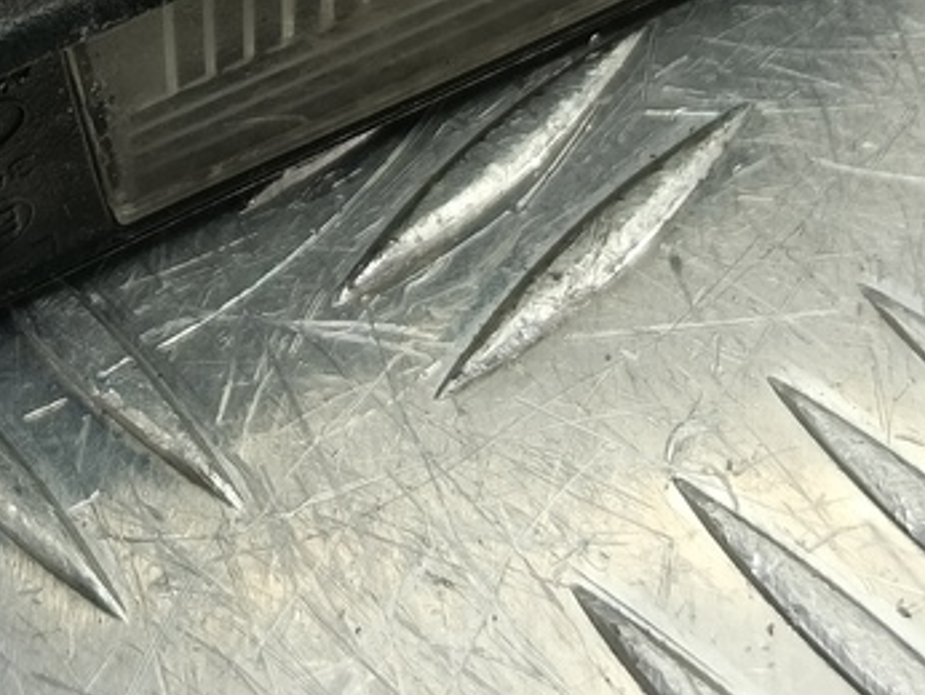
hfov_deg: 28.4
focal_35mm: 68
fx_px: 1818
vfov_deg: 20.0
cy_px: -187
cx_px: 334
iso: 137
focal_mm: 4.11
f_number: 1.6
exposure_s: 1/50
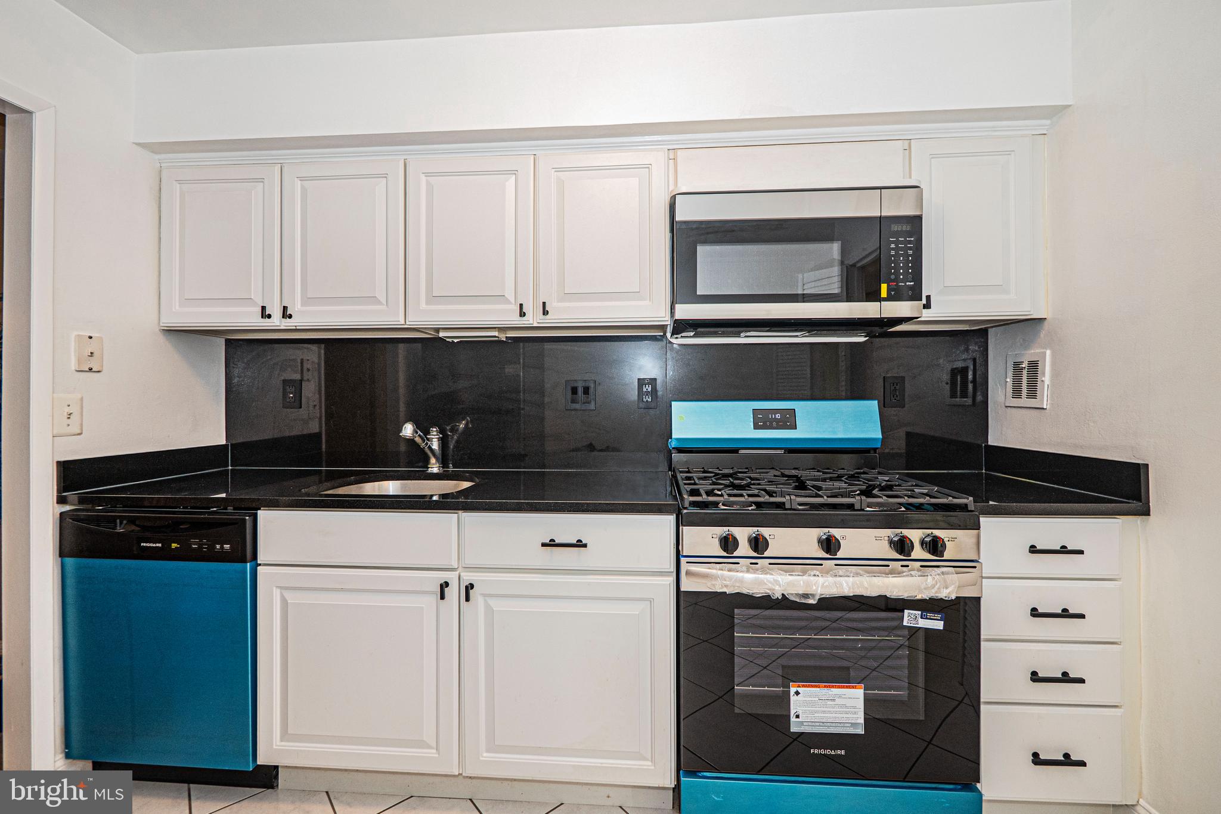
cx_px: 610
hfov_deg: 104.3
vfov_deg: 81.2
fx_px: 475
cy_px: 407
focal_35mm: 14
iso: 640
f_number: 4
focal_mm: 7
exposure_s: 1/40
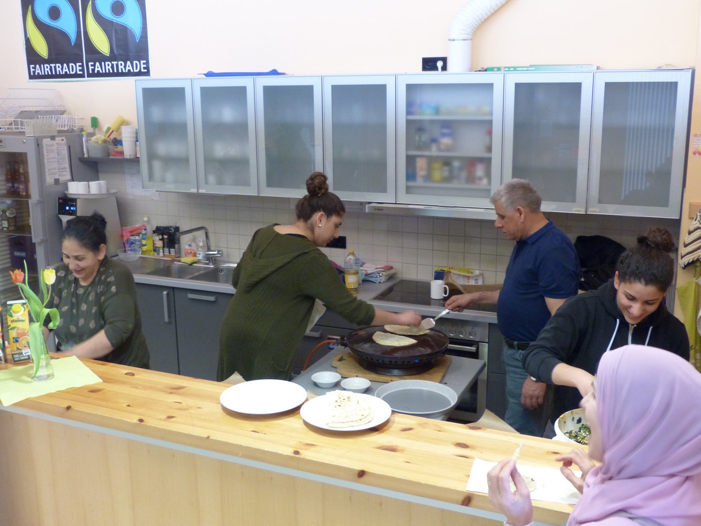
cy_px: 263
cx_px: 350
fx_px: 729
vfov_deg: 39.7
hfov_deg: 51.4
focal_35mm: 36
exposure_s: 1/25
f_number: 2.8
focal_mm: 6.4
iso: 400
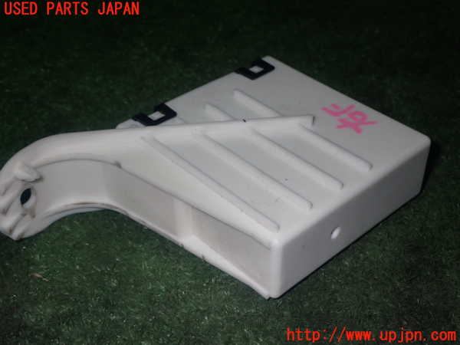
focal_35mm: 50
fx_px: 664
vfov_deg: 29.1
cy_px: 172
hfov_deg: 38.2
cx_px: 230
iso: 250
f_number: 9
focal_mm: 9.01
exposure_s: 1/50
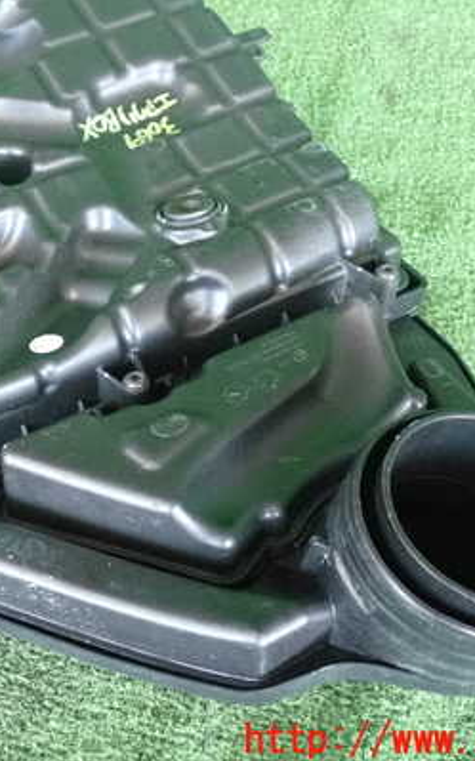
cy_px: 336
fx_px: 1057
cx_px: 103
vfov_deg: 39.5
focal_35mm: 51
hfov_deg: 24.9
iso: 1600
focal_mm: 5.79
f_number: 2.4
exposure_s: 1/125
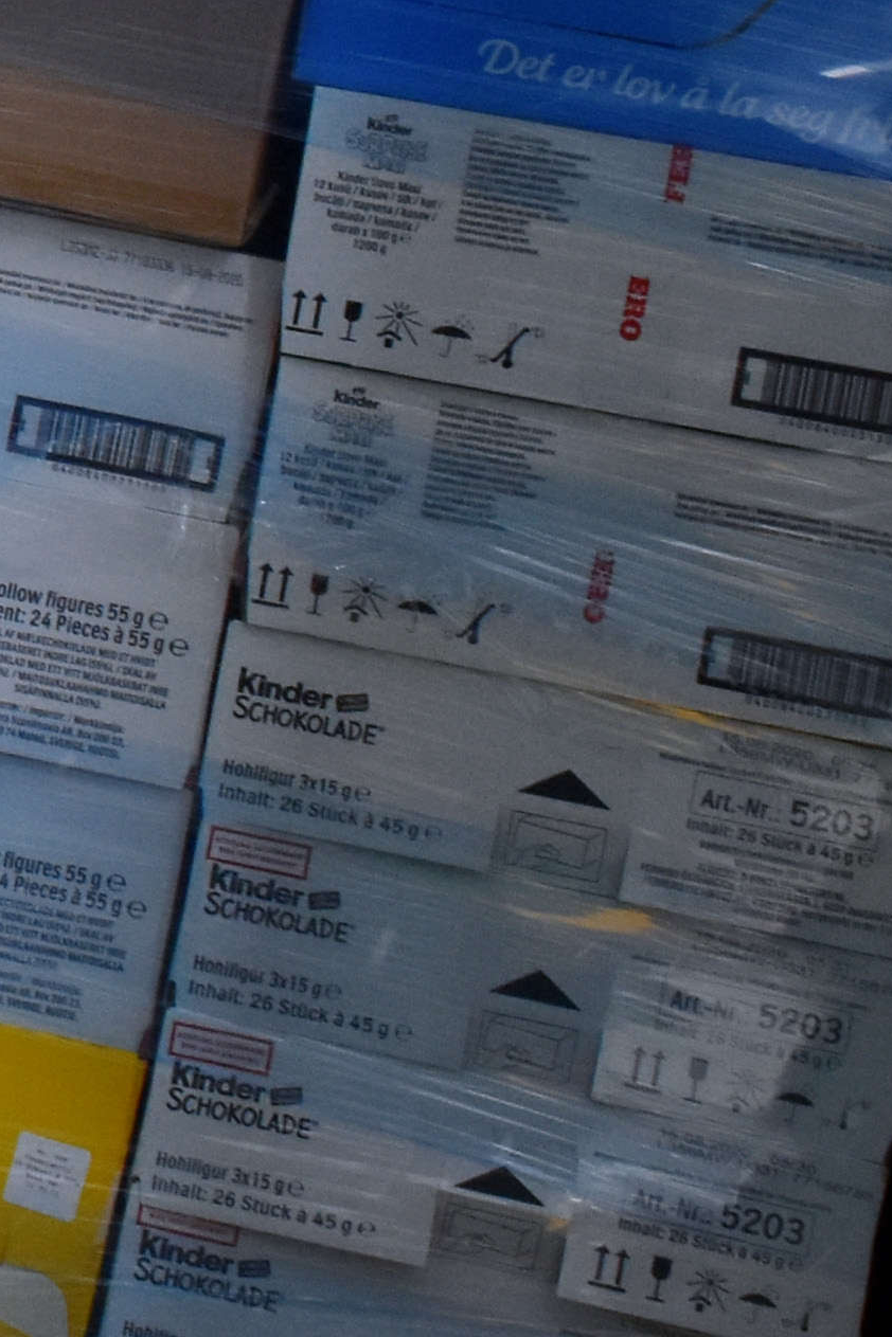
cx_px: -1332
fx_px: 7149
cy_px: -69
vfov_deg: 10.6
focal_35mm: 192
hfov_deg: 6.7
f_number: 7.1
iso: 800
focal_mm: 27
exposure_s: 1/200
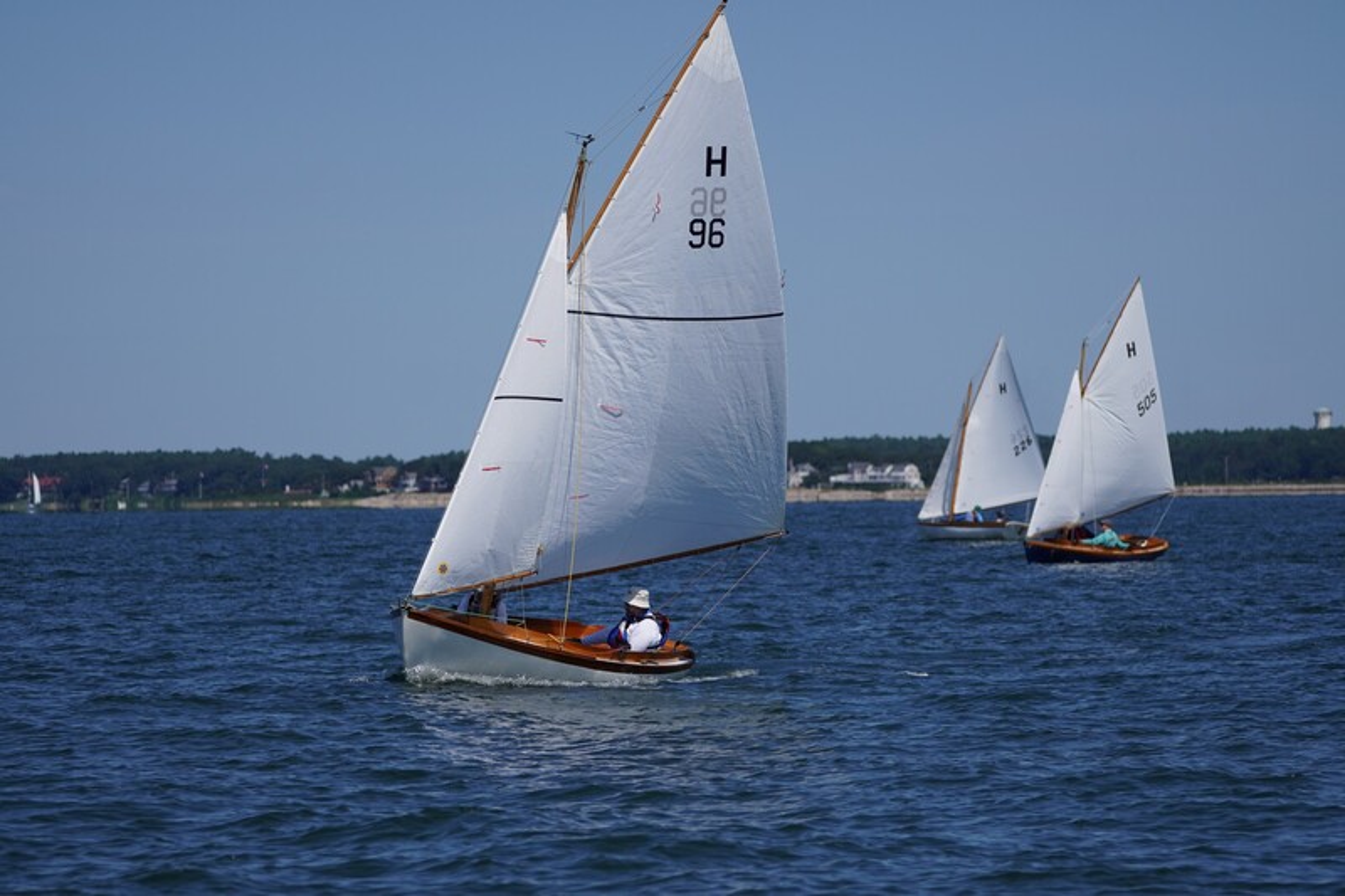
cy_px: 448
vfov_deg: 6.1
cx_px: 672
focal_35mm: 225
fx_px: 8404
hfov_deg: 9.2
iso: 125
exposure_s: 1/2000
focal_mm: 150
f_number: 5
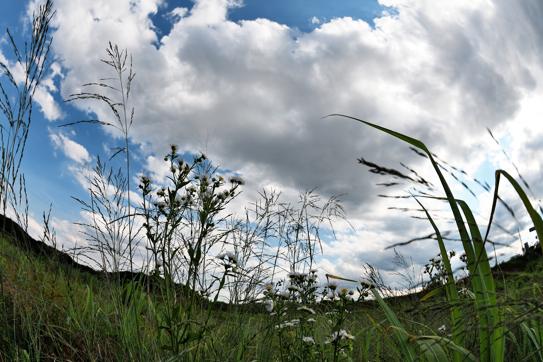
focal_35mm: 16
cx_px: 272
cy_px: 181
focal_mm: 11
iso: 100
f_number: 5.6
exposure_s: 1/1600
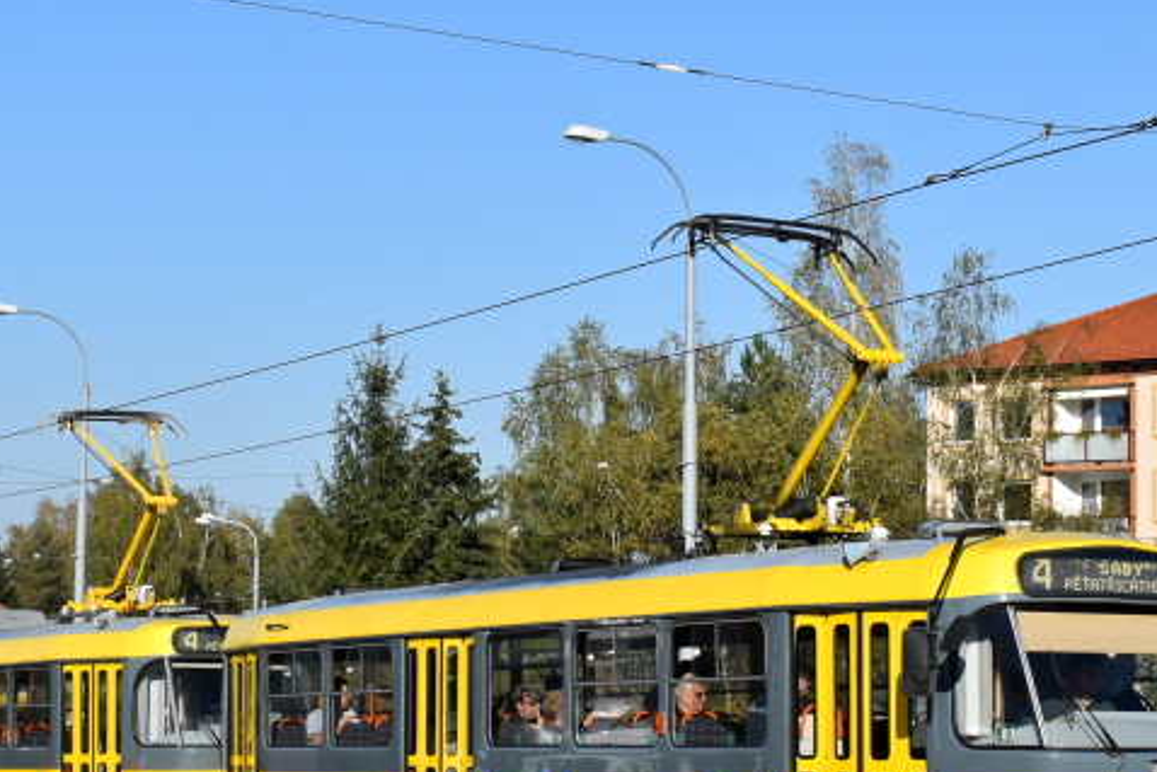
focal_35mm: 90
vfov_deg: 15.2
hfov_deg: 22.6
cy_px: 512
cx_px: 617
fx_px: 2893
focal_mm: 28
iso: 200
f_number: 10
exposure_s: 1/400
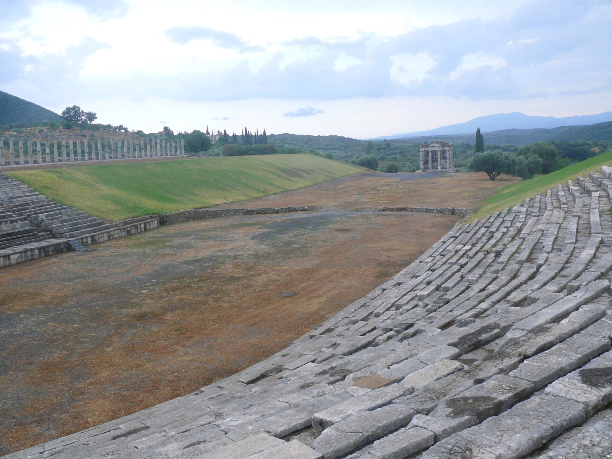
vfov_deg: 40.7
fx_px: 619
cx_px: 306
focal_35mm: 35
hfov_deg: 52.6
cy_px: 230
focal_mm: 7.4
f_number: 2.8
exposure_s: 1/60
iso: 100
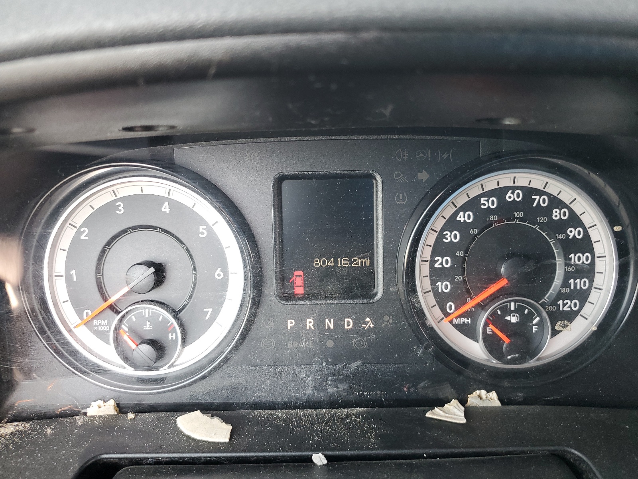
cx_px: 319
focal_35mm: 26
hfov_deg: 67.3
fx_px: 479
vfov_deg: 53.1
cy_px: 240
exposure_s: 1/120
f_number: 1.5
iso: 84
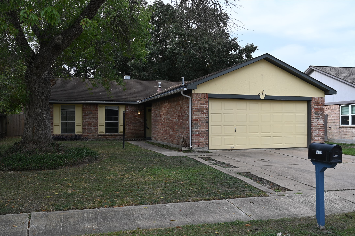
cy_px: 118
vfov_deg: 38.3
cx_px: 178
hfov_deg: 55.1
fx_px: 340
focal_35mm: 34
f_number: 5.6
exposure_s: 1/250
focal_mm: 34.5
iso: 110
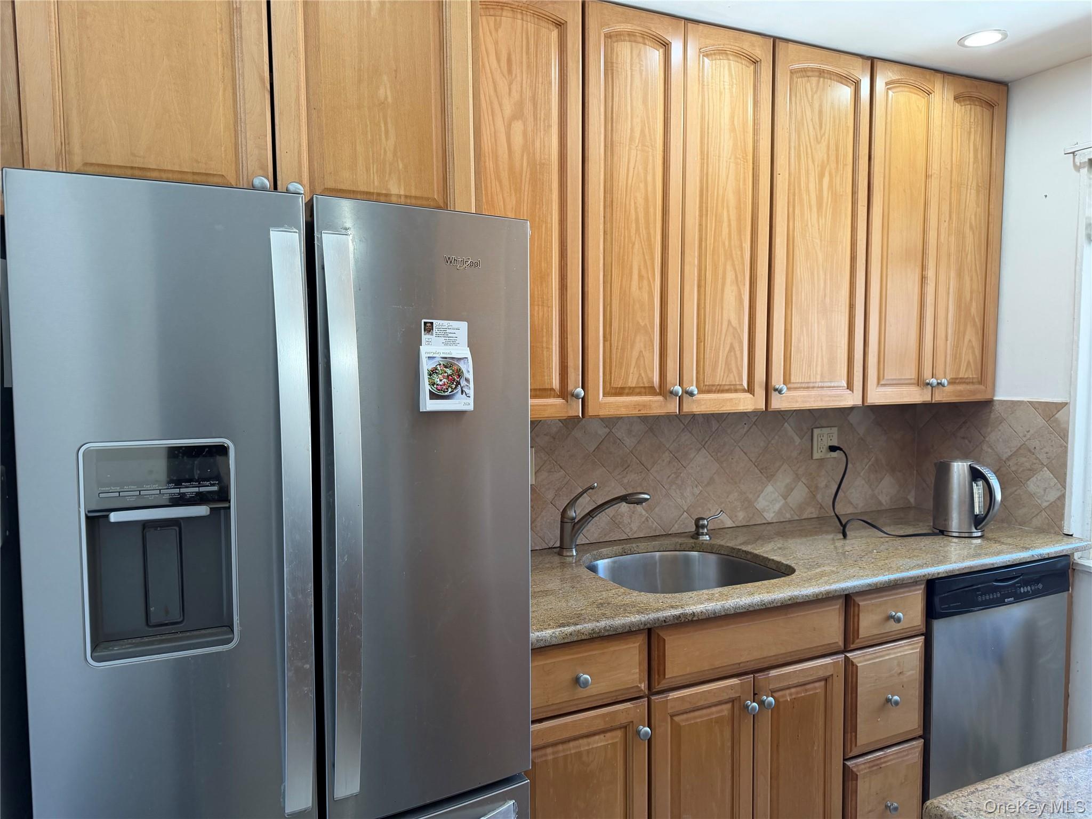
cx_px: 546
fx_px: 757
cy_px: 410
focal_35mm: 24
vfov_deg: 56.8
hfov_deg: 71.6
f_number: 1.78
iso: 200
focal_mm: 6.76
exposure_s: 1/120
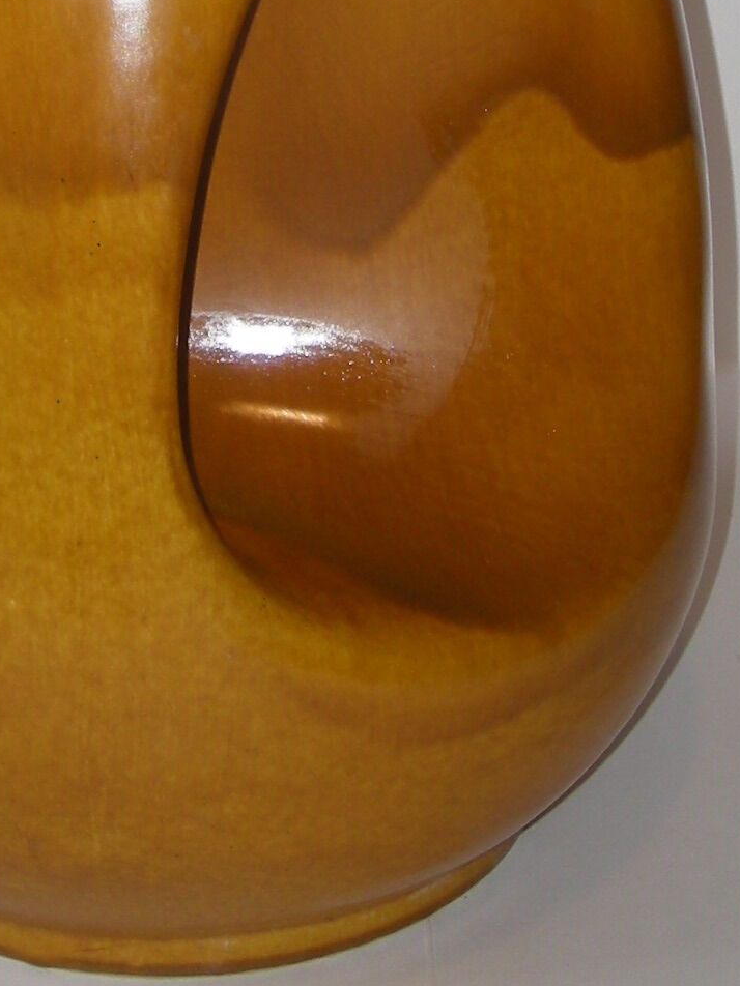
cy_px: -123
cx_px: 237
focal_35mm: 113
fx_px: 3221
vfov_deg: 16.8
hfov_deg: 13.1
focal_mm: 5.7
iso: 50
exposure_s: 1/55.5
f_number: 2.8
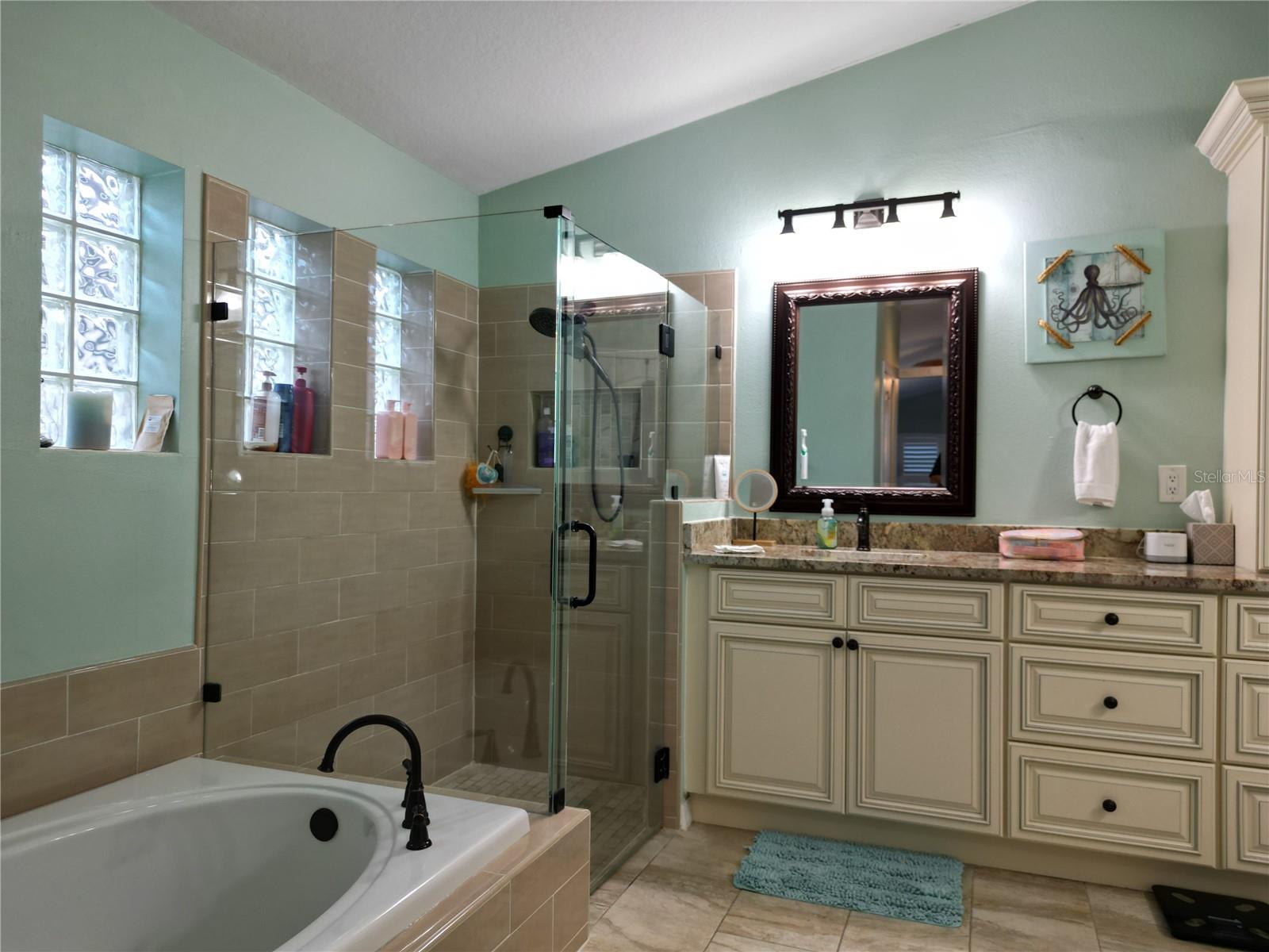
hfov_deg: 71.6
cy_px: 476
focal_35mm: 24
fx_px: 880
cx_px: 634
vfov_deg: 56.8
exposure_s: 1/40
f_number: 1.7
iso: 110
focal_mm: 6.72
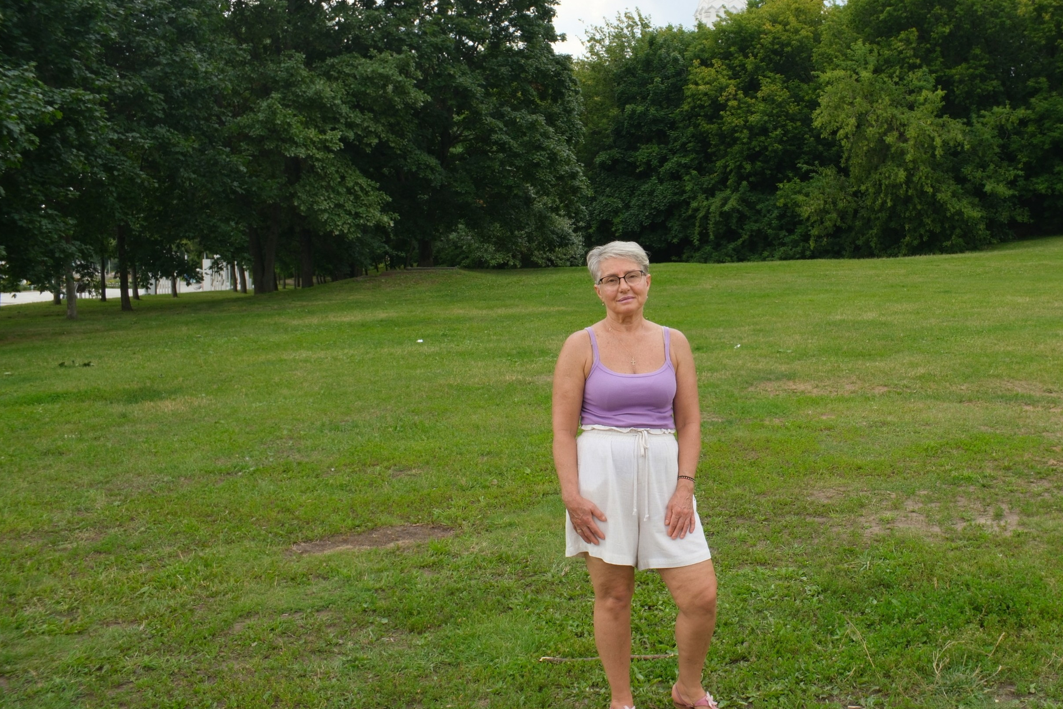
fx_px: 1063
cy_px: 329
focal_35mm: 36
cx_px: 704
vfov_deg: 36.9
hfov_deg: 52.2
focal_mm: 18
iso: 320
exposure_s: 1/105
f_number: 10
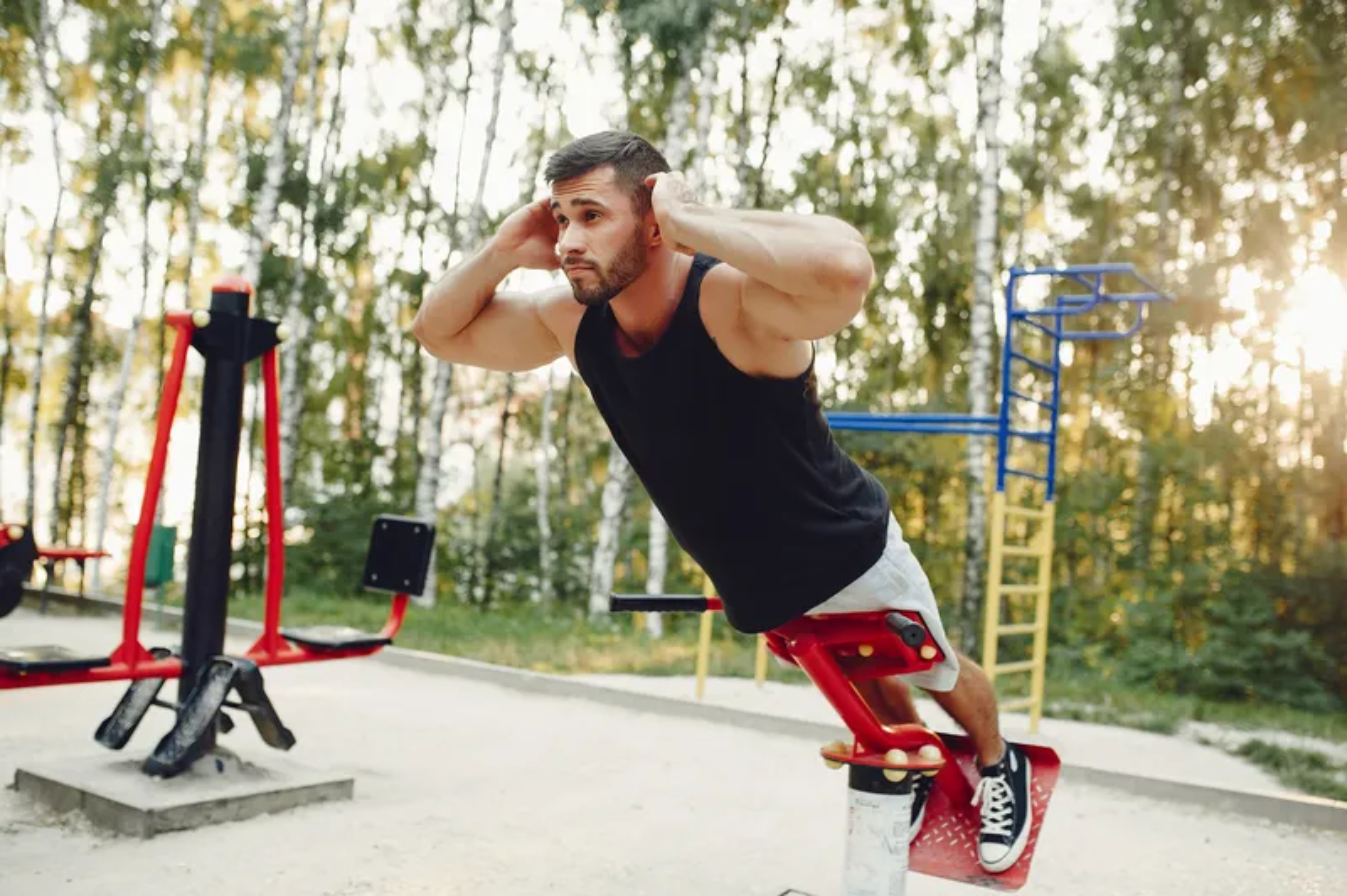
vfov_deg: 37.8
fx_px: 1308
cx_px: 674
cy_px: 448
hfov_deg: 54.5
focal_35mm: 35
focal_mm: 35
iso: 100
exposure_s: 1/100
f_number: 2.5
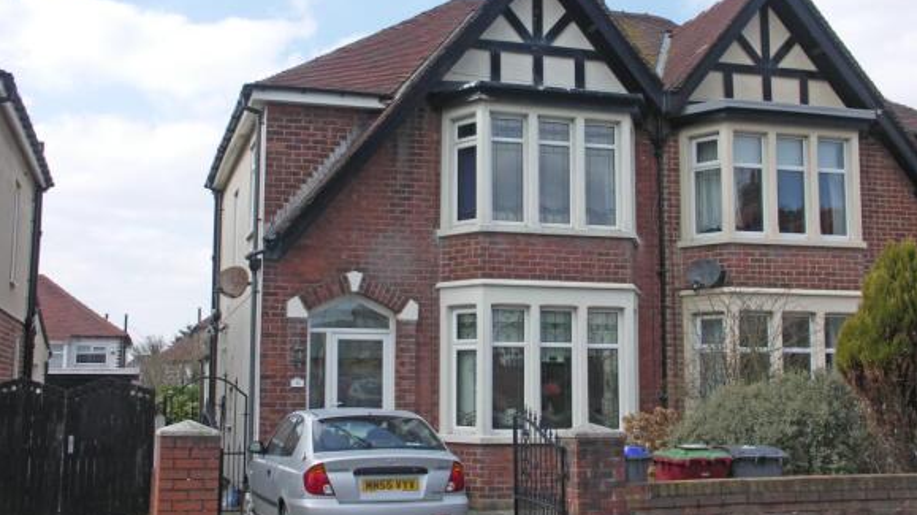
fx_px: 1094
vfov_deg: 26.5
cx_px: 458
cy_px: 224
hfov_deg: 45.5
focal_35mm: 45
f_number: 6.3
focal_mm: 10.7
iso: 50
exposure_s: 1/125
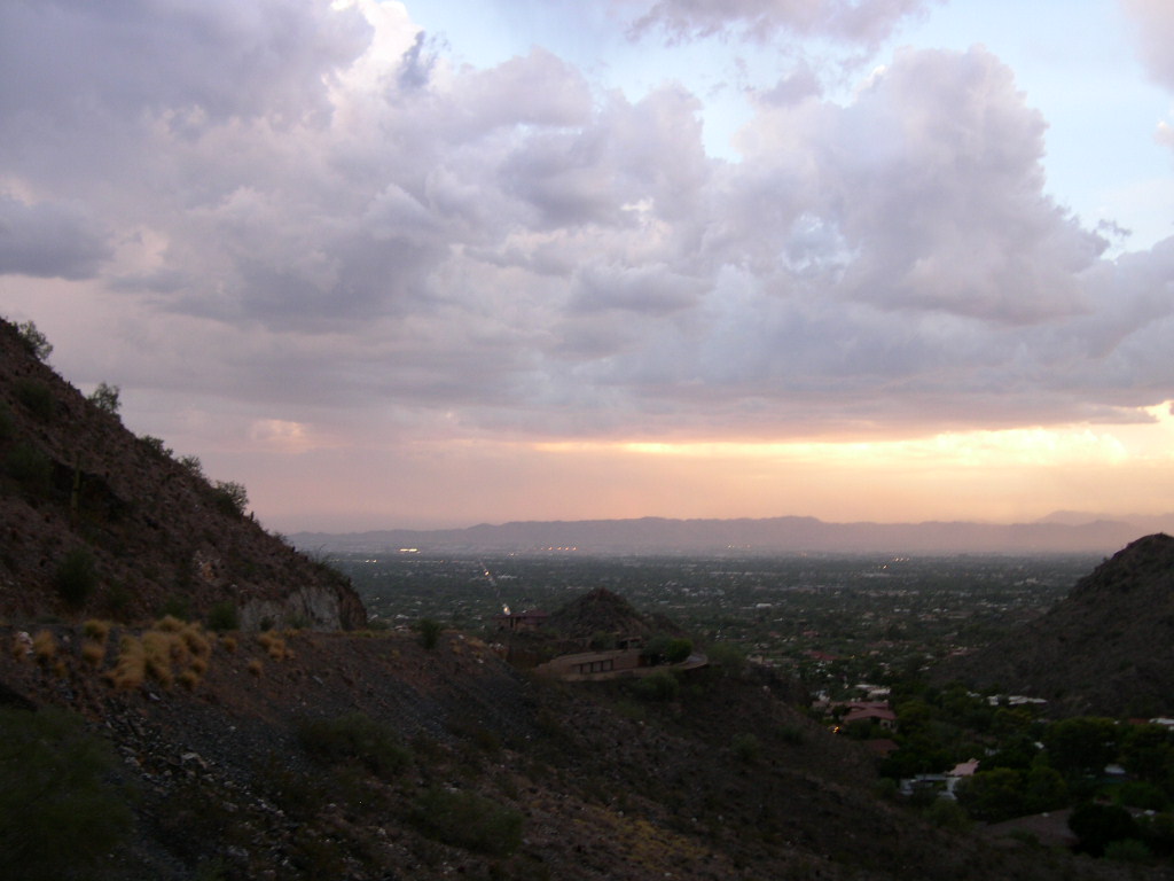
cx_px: 587
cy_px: 440
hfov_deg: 49.0
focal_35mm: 38
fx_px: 1289
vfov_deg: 37.7
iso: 100
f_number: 2.8
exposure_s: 1/52.4
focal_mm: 8
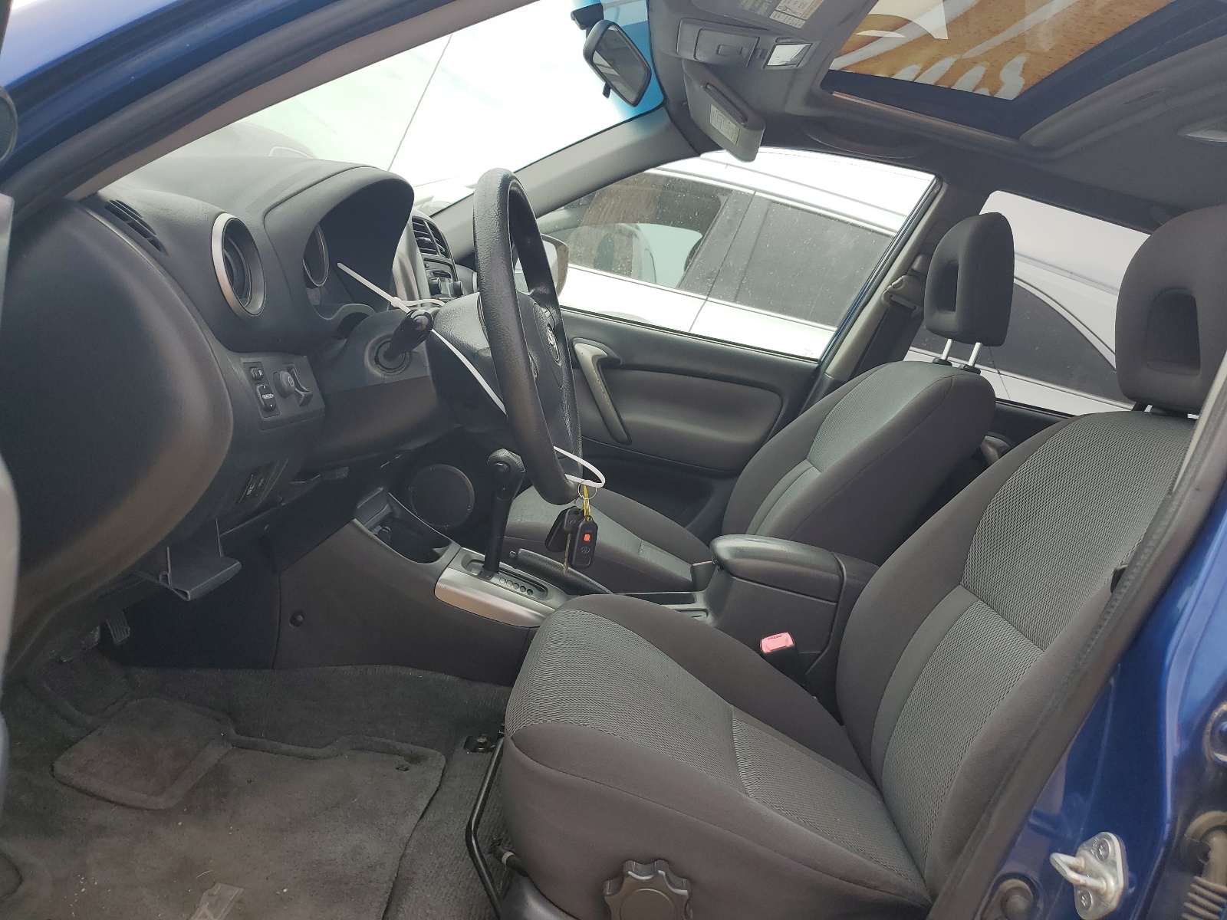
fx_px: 922
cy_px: 460
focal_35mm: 26
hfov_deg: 67.3
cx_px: 614
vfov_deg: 53.1
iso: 50
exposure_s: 1/526
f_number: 1.5
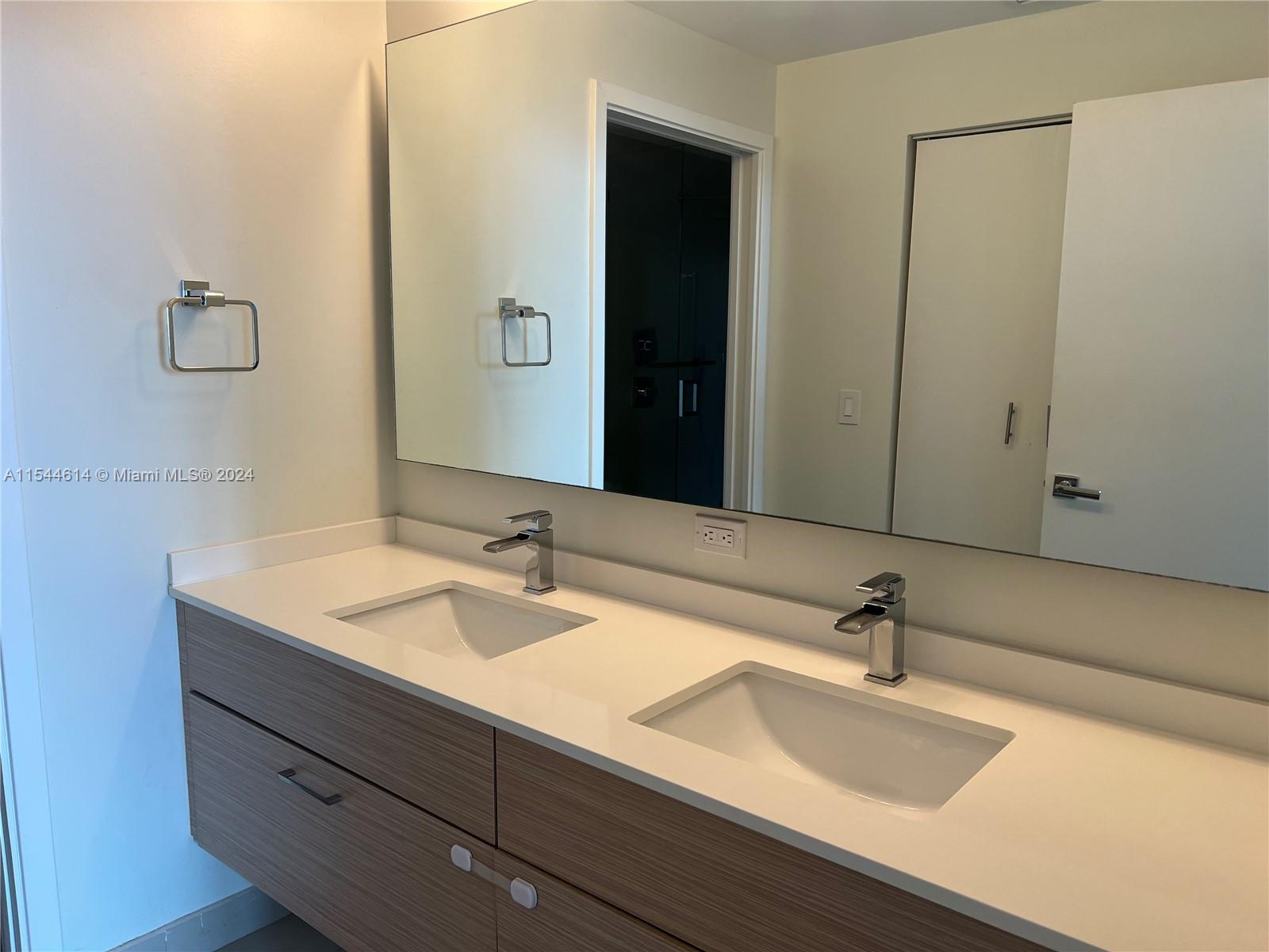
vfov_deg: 53.1
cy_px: 476
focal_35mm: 26
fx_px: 953
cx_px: 634
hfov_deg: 67.3
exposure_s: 1/120
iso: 50
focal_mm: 5.7
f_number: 1.5
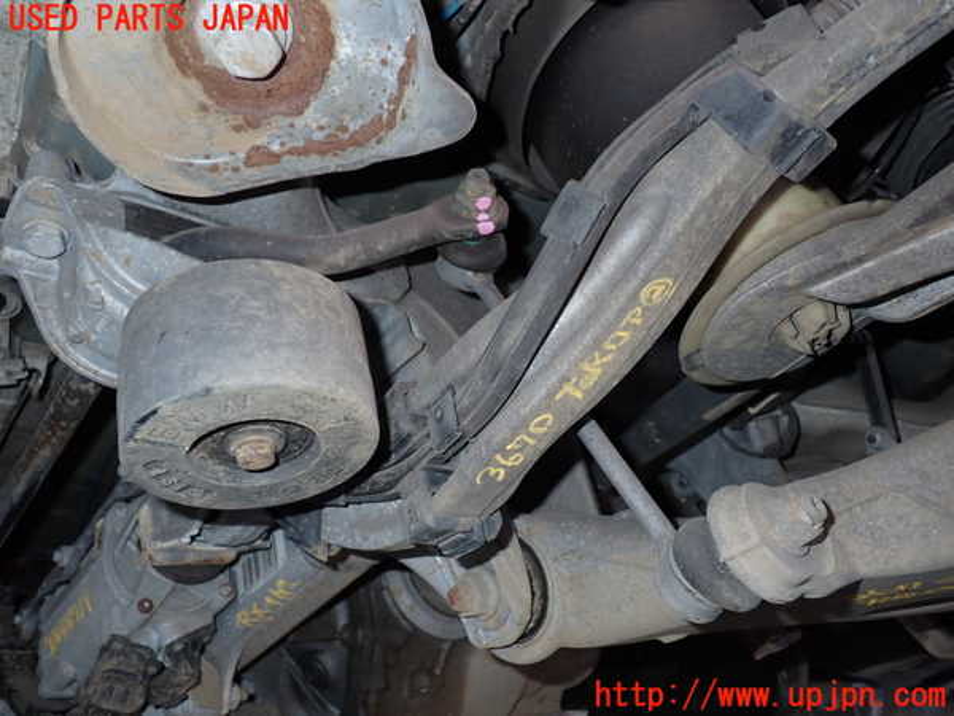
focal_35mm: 30
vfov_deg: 46.8
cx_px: 477
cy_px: 358
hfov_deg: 60.0
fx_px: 827
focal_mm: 5.4
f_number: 2.3
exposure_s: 1/30
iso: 200
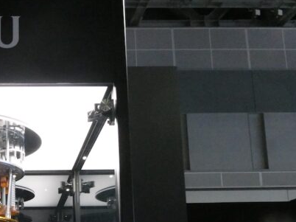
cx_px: 22
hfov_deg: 36.2
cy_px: 223
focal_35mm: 49
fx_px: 419
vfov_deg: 27.9
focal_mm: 4.3
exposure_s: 1/60
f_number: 3.3
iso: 1000
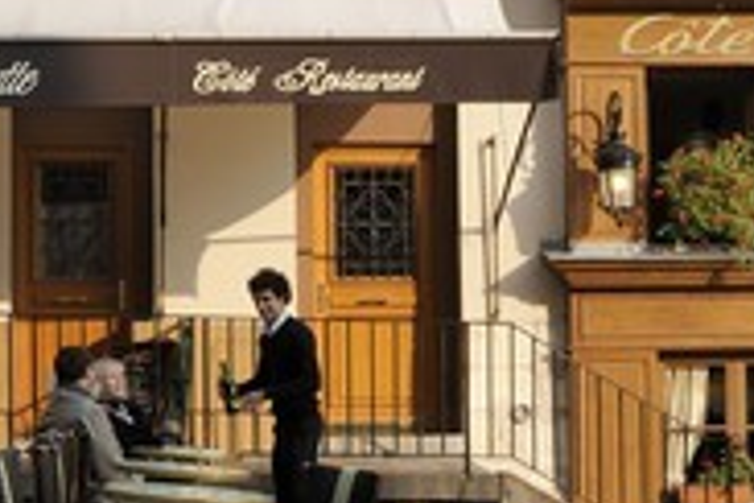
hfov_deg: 23.4
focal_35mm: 87
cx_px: 424
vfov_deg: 15.7
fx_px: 1822
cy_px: 330
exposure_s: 1/160
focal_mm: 38
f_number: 13
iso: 400
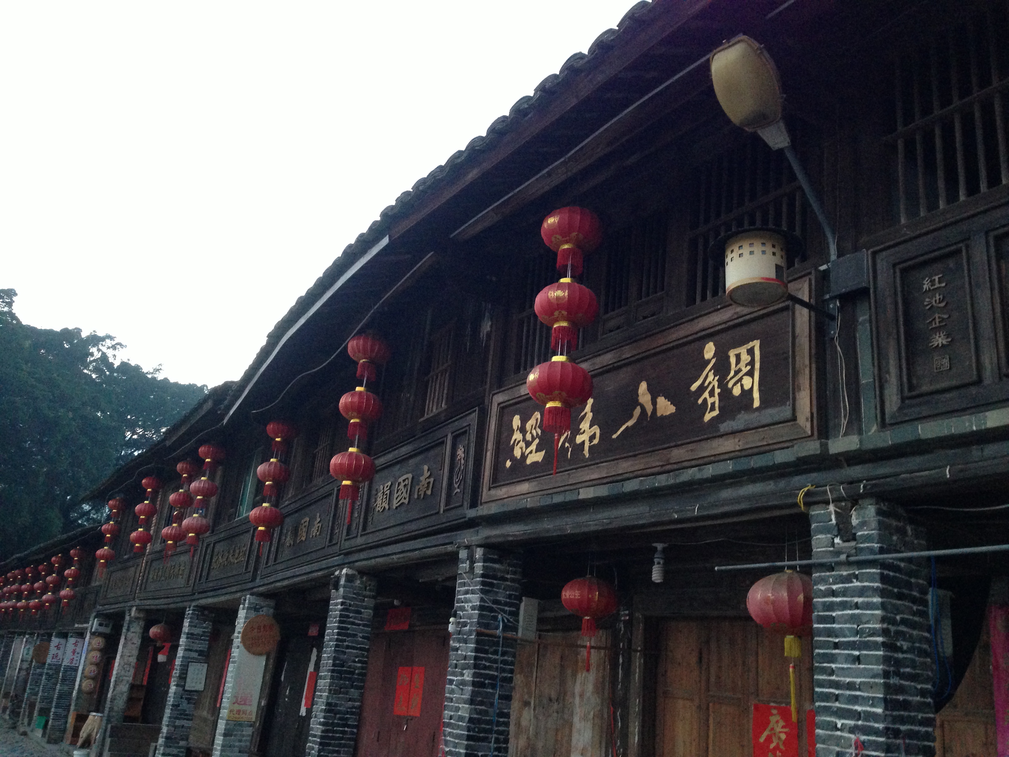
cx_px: 504
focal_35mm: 33
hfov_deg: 55.4
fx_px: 962
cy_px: 378
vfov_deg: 42.9
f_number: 2.4
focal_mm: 4.13
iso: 320
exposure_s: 1/20
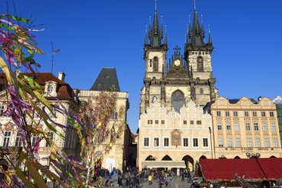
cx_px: 154
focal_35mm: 27
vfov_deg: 48.0
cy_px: 93
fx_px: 212
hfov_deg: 67.2
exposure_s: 1/200
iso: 200
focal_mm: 24
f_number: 18
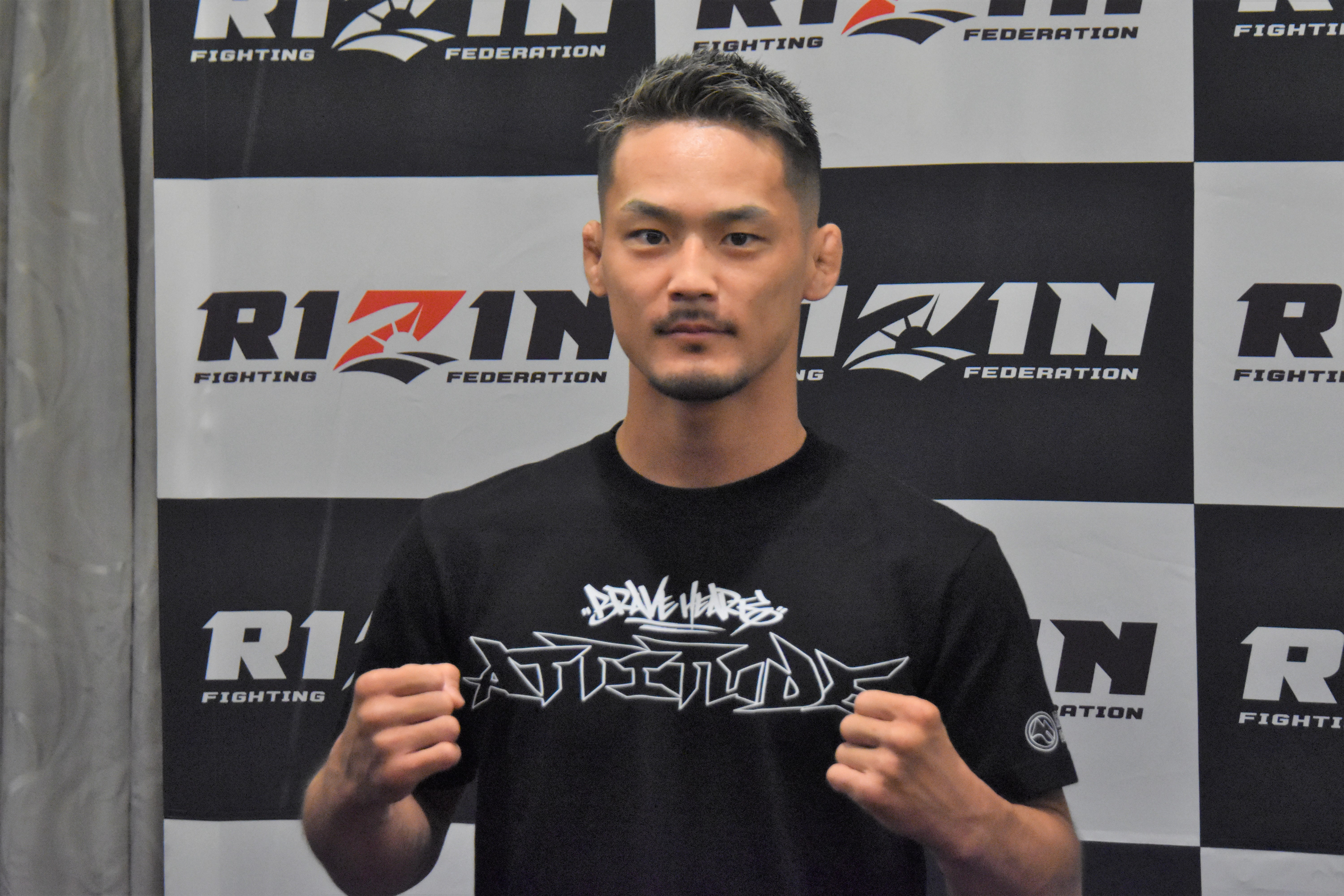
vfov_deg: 6.8
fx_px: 7559
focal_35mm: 202
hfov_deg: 10.2
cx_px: 672
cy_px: 448
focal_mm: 135
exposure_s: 1/1250
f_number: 5.6
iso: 5000
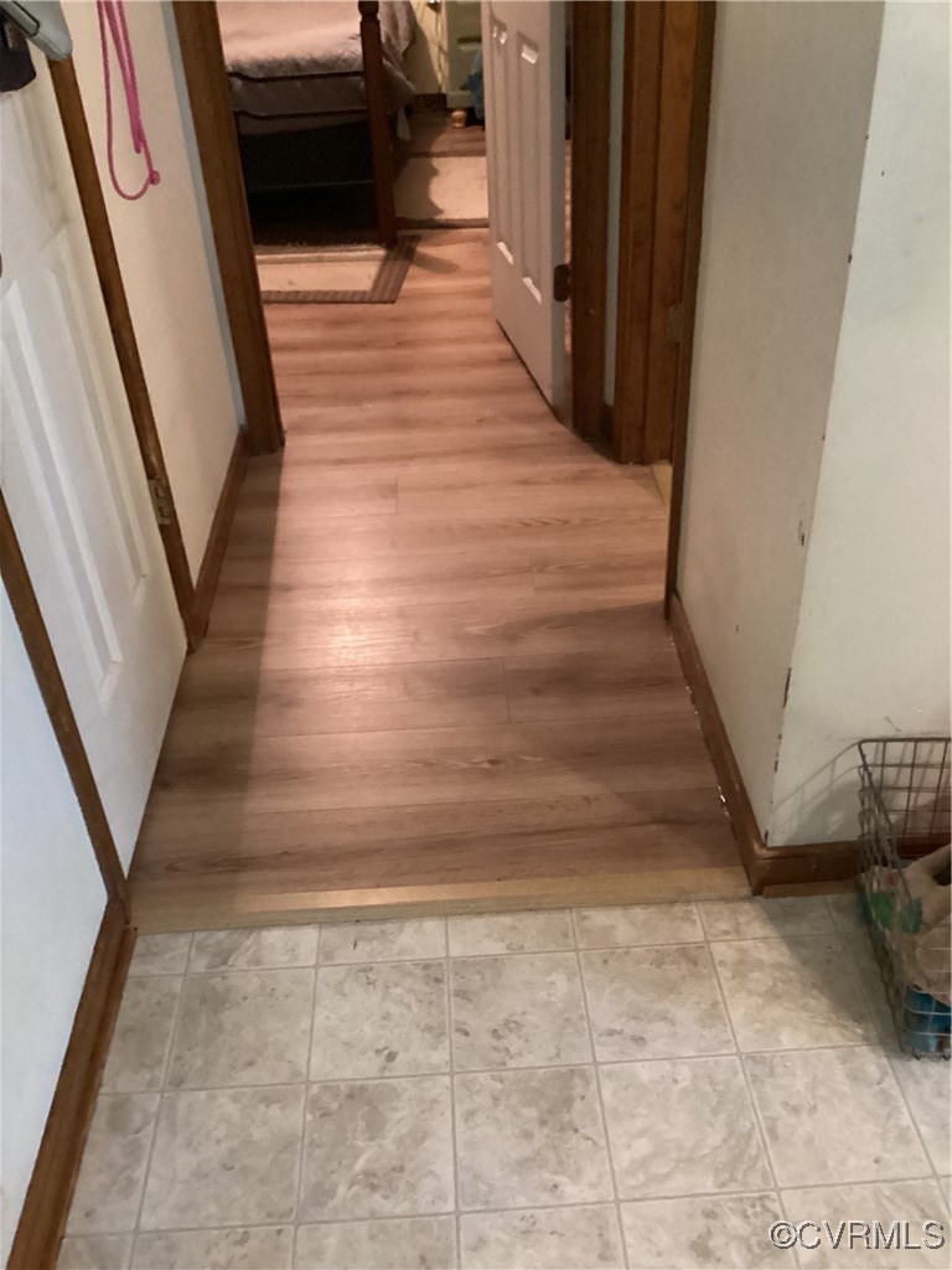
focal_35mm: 31
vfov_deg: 58.4
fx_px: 1137
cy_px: 635
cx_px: 476
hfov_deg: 45.4
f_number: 2.4
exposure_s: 1/24
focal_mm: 3.3
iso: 800
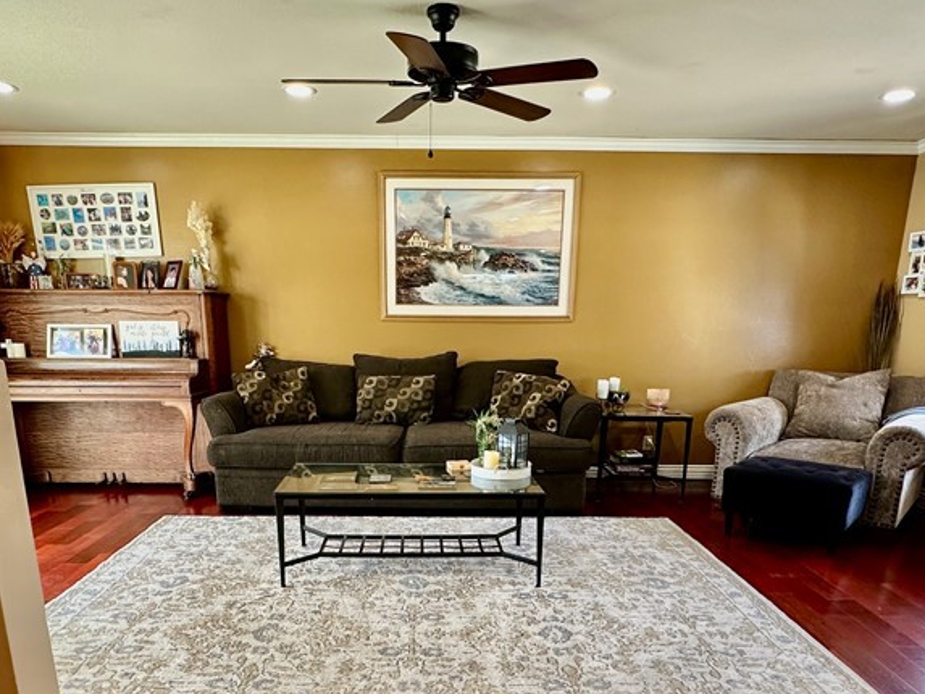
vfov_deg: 53.0
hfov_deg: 69.3
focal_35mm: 25
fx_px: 668
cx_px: 439
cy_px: 501
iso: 200
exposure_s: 1/100
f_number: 2.2
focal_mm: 2.22
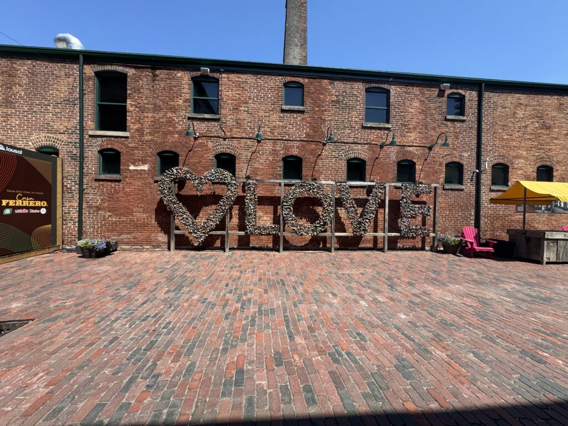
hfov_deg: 102.1
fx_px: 230
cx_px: 284
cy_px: 213
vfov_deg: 85.7
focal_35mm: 14
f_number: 2.2
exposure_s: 1/1048
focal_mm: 2.22
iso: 40
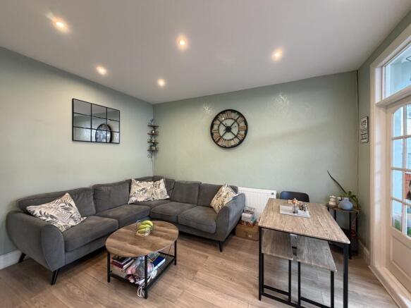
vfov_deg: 85.7
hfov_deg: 102.1
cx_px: 206
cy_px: 154
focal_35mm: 14
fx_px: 166
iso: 320
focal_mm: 2.22
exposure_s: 1/50
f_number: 2.2
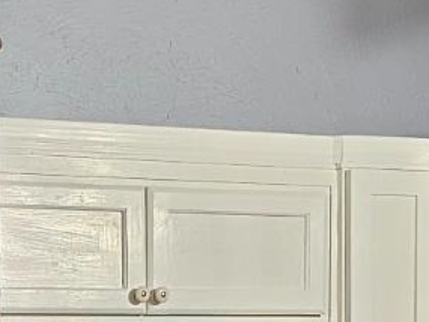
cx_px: -18
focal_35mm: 121
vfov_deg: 11.5
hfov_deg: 15.9
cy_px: 547
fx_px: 1500
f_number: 1.7
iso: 320
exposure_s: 1/120
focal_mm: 6.3
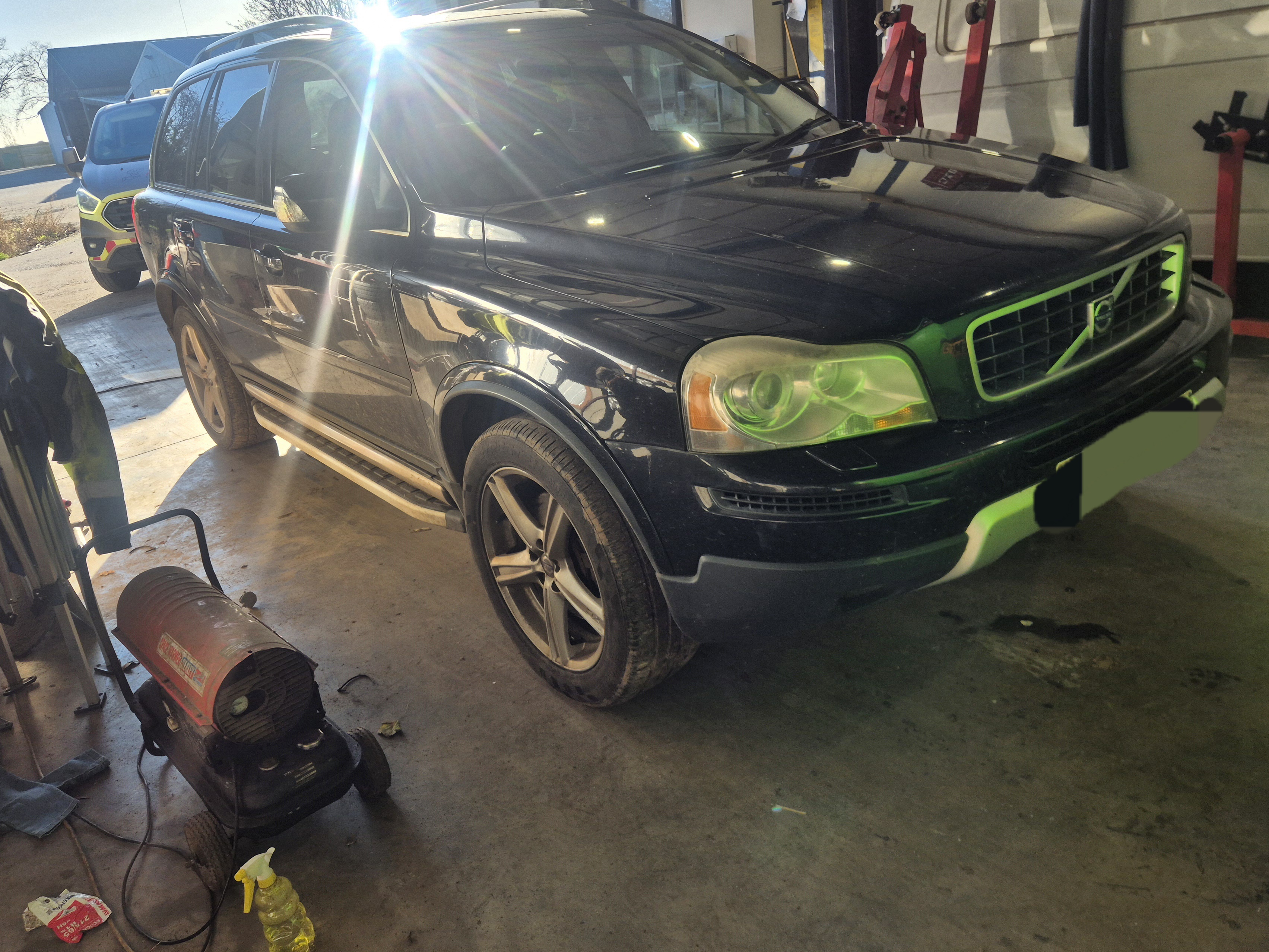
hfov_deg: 65.2
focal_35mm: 27
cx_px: 572
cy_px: 426
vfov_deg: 51.3
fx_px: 990
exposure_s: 1/526
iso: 25
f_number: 1.8
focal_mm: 5.4
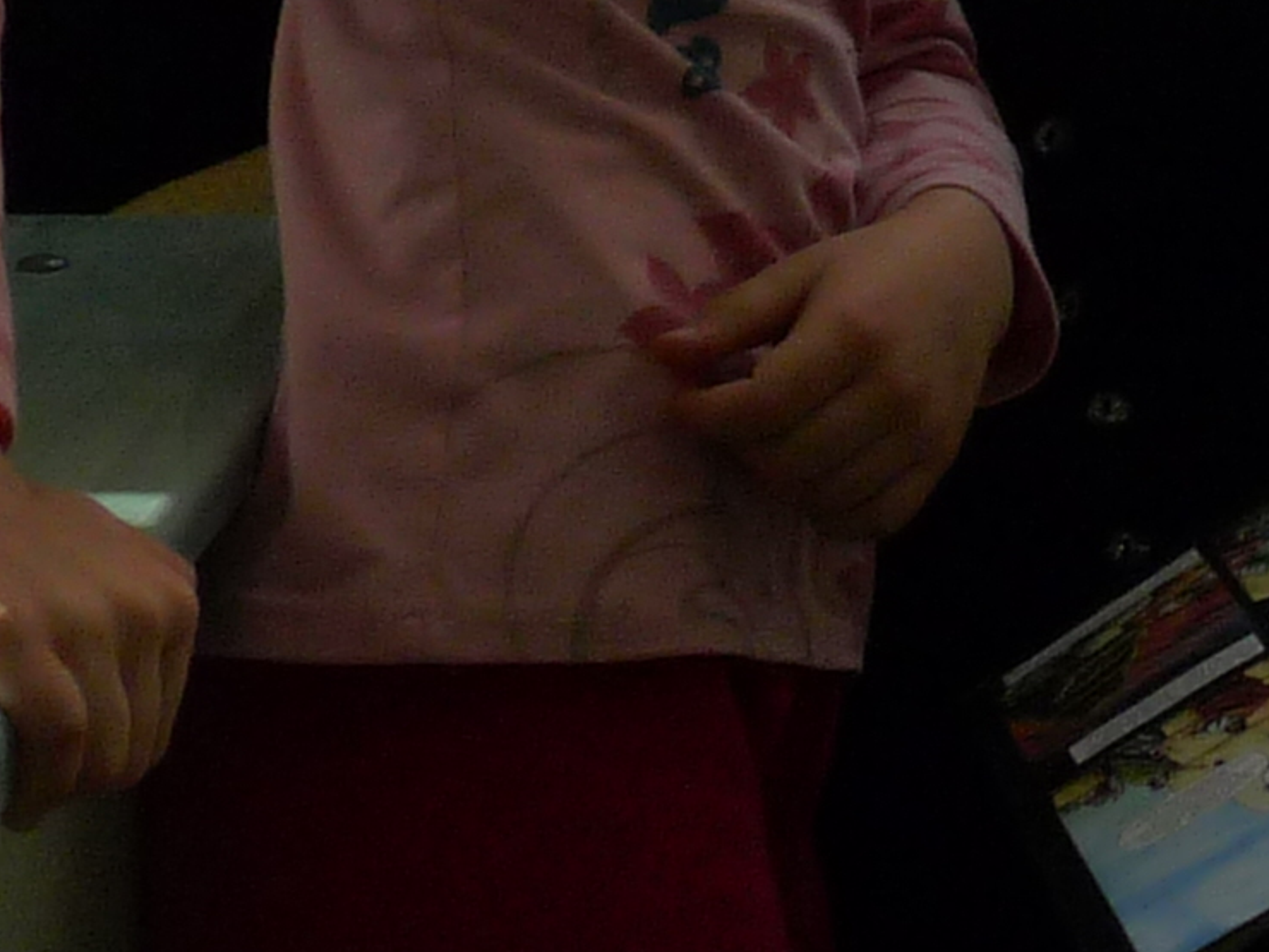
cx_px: 1970
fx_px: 4949
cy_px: -429
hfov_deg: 13.6
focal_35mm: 135
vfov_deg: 10.6
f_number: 4
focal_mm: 4.8
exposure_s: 1/160
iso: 160
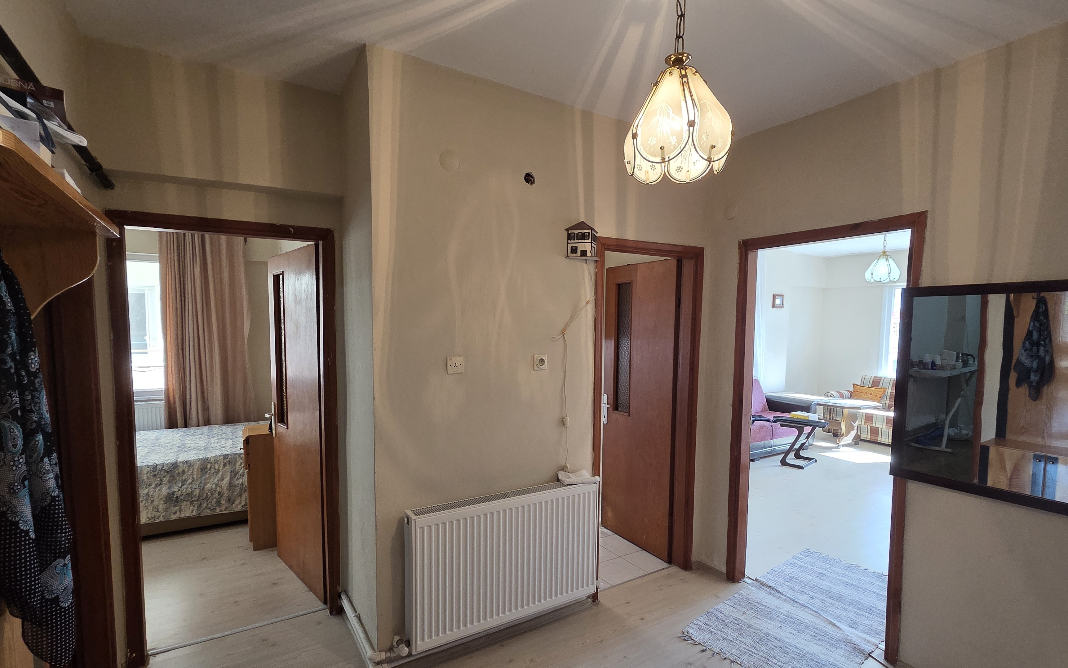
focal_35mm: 16
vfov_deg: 71.1
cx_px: 525
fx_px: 466
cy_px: 366
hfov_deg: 97.8
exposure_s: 1/100
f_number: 2.2
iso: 250
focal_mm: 2.2
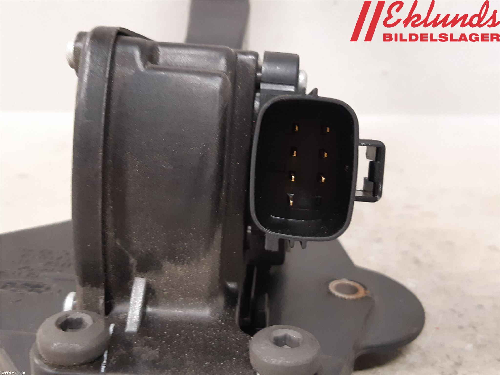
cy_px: 188
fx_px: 376
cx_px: 250
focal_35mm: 26
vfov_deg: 53.1
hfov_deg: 67.3
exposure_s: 1/24
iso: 250
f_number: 1.7
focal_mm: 3.93
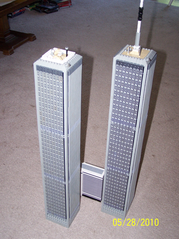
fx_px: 352
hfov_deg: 28.6
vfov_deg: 37.5
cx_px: 90
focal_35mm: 51
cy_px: 120
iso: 140
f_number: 3
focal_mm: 8.5
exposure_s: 1/60
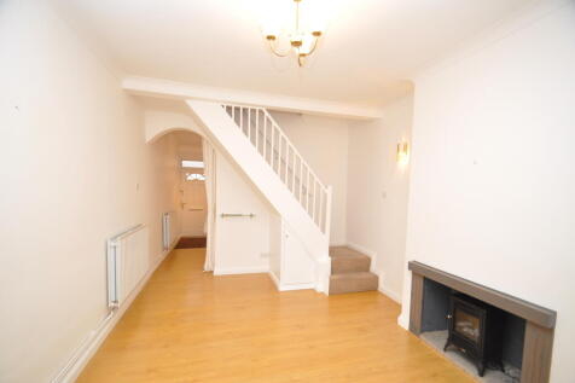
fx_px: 239
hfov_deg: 100.4
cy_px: 192
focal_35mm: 15
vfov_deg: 77.3
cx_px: 288
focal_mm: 10
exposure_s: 1/60
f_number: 4
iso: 720
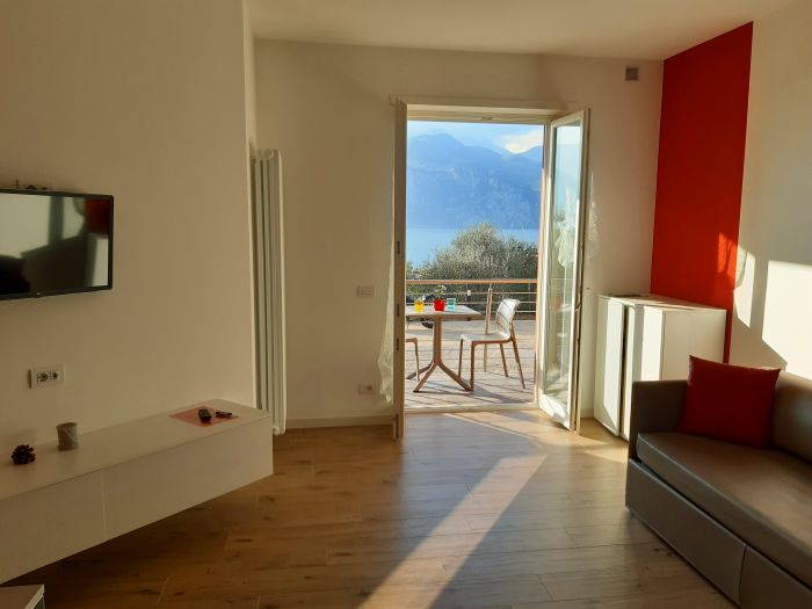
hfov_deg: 67.3
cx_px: 406
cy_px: 304
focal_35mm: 26
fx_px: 610
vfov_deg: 53.1
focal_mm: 3.92
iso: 40
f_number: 1.7
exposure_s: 1/421
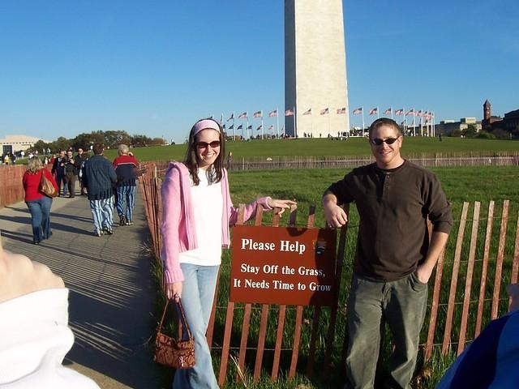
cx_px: 260
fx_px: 555
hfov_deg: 50.1
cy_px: 194
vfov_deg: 38.7
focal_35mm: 37
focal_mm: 5.6
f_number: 5.6
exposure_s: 1/500
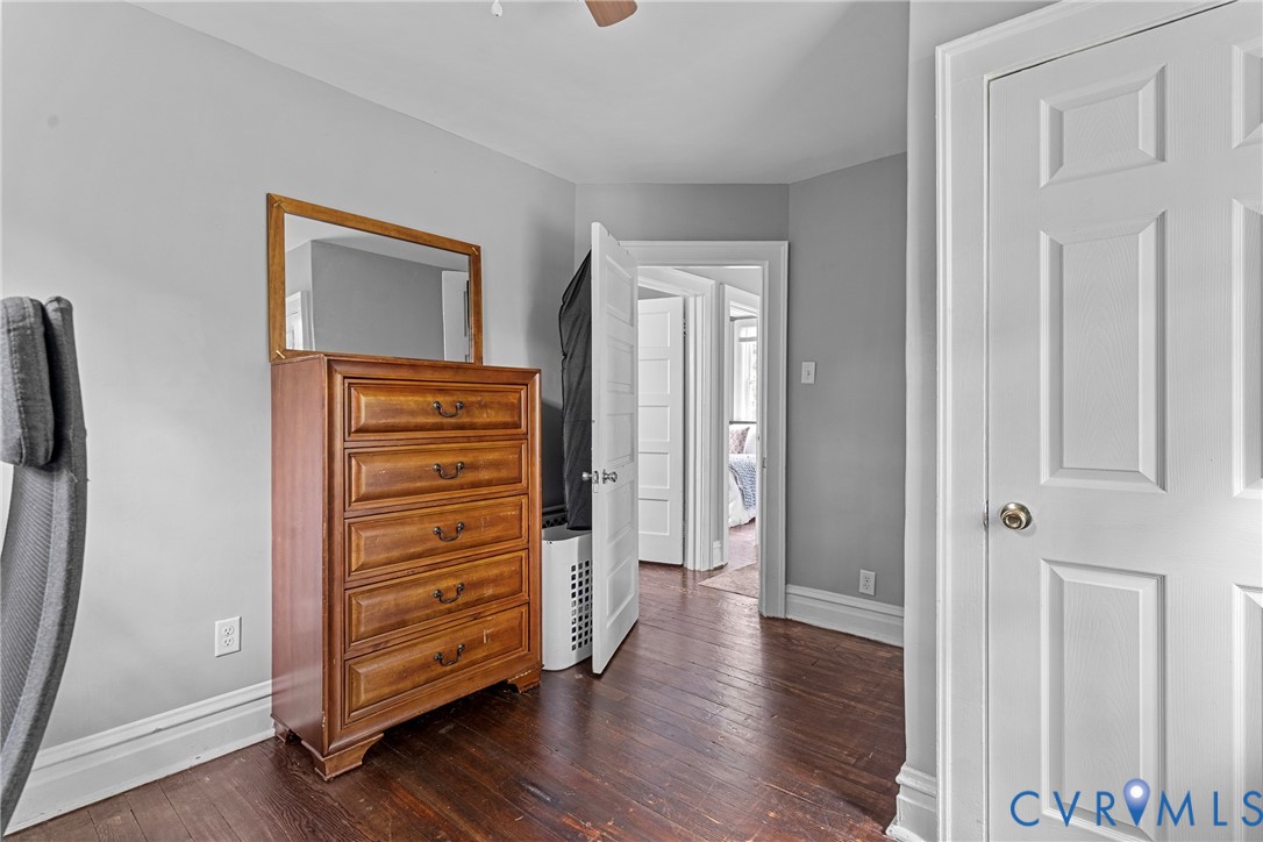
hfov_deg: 93.3
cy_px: 421
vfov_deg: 70.4
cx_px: 632
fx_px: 596
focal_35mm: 17
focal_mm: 17
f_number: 8
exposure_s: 1/1.67
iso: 640
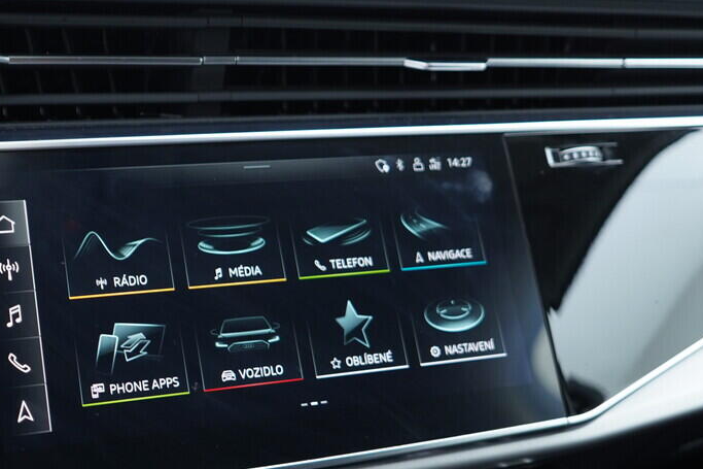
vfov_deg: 25.0
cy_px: 236
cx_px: 231
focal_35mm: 54
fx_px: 1054
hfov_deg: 36.5
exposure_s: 1/40
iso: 320
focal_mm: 24
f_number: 2.8
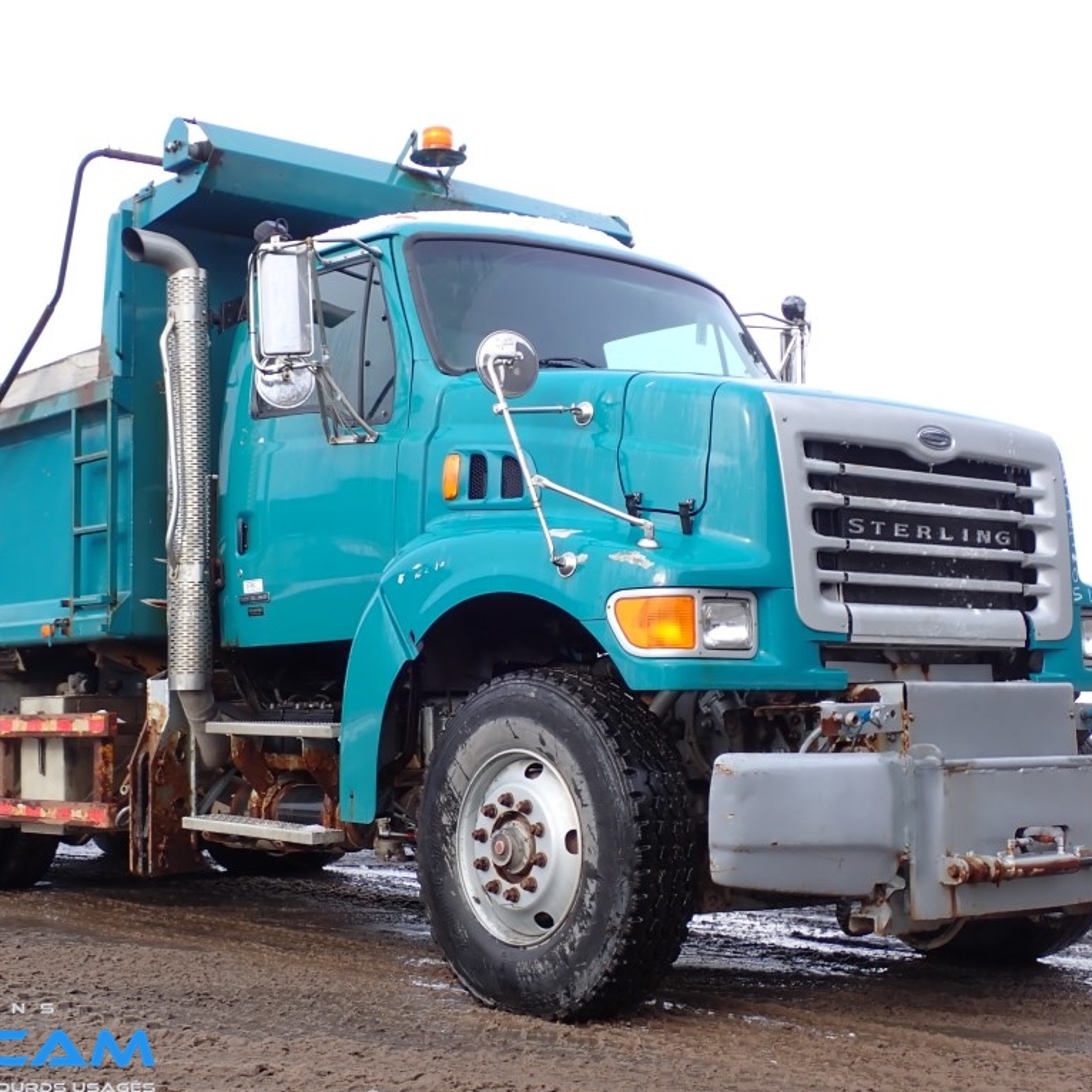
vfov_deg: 32.8
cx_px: 465
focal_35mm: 52
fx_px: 1856
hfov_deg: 32.7
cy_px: 546
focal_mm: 7.84
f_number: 4
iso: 100
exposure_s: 1/250
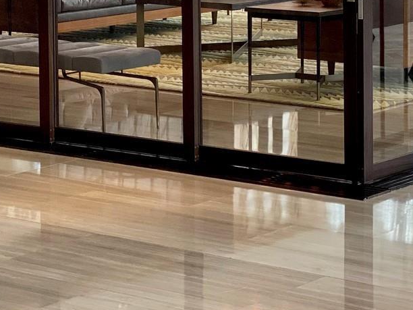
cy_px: -14
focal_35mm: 136
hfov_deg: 14.4
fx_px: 1623
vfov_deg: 10.8
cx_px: 346
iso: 100
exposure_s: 1/120
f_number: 2
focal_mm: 6
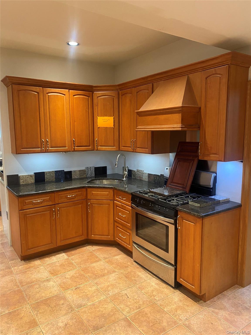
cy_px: 168
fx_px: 251
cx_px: 126
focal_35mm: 26
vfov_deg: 67.3
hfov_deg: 53.1
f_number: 1.8
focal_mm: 4.25
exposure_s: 1/60
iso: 250
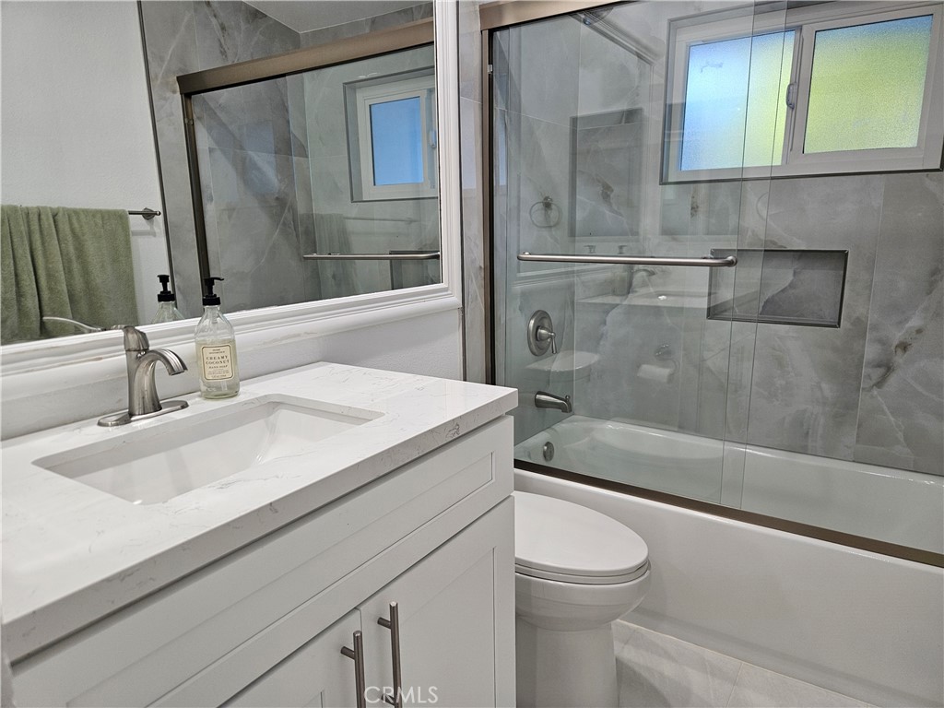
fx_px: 627
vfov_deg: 58.9
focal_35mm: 23
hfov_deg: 73.9
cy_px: 354
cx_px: 472
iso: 100
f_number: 1.8
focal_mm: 5.4
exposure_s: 1/120
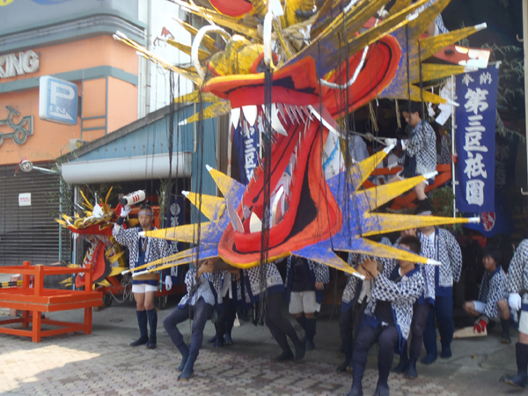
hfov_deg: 49.0
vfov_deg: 37.7
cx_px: 264
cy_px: 198
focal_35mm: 38
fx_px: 580
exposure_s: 1/100
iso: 80
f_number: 4.6
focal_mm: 6.83
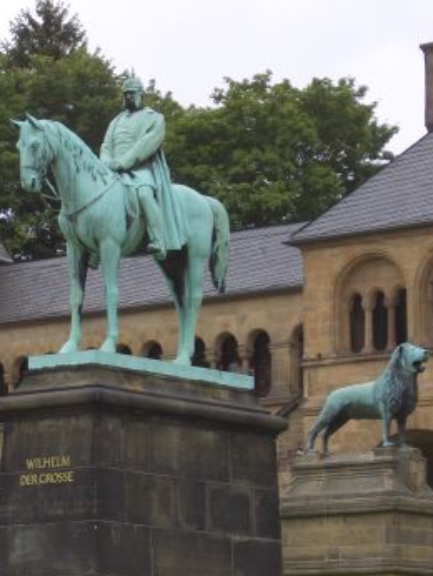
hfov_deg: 8.2
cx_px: 125
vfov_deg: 10.9
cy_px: 360
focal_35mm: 182
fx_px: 3032
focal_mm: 17.4
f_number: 4.8
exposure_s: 1/125
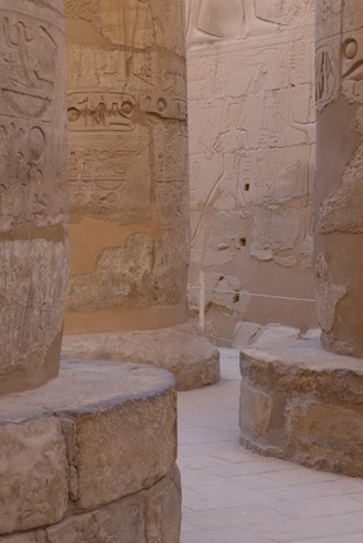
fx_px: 1208
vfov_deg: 25.2
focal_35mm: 80
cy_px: 173
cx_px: 225
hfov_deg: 17.1
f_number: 2.5
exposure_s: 1/125
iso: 80
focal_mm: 9.2
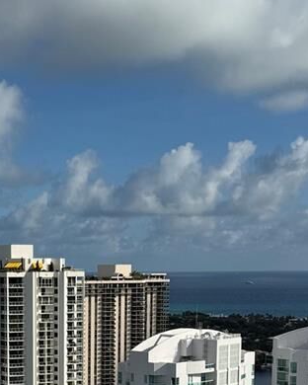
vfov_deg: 25.5
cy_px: 355
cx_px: 30
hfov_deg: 20.8
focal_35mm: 72
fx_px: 820
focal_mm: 6.76
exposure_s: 1/11905
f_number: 1.78
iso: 80
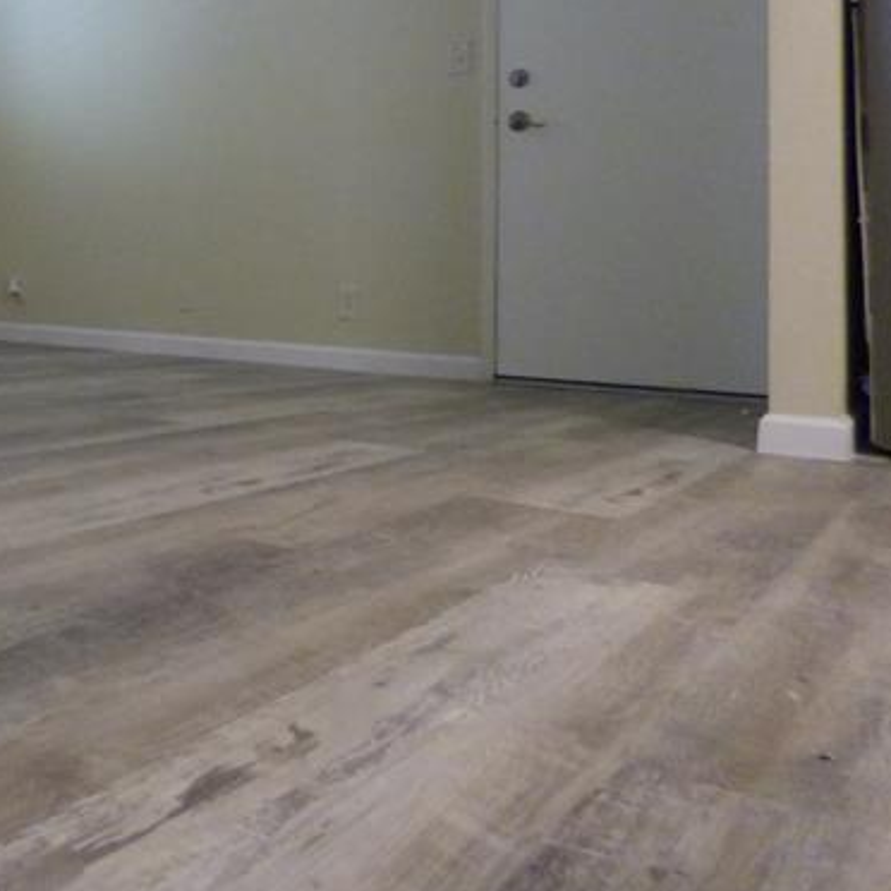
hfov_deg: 37.8
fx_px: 1107
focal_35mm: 38
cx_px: -50
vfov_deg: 42.4
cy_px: 213
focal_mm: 3.58
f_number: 2.8
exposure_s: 1/60
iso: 800
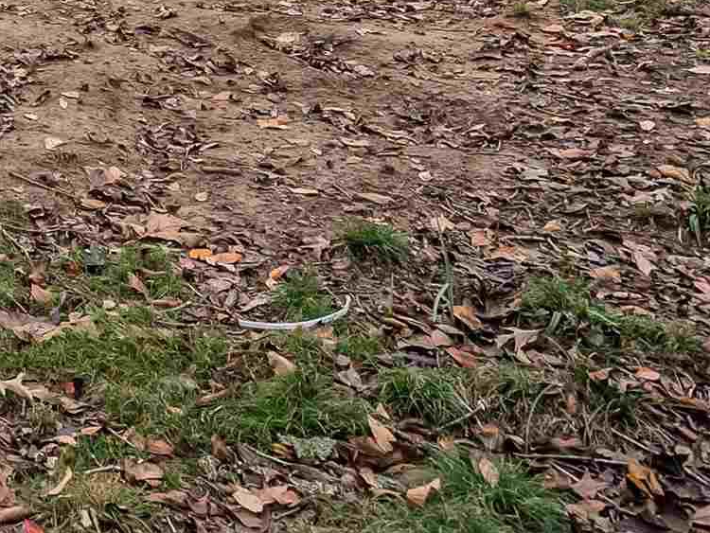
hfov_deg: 22.0
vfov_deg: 19.3
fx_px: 1293
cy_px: -343
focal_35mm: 63
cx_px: -501
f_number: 4.5
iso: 200
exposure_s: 1/250
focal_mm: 16
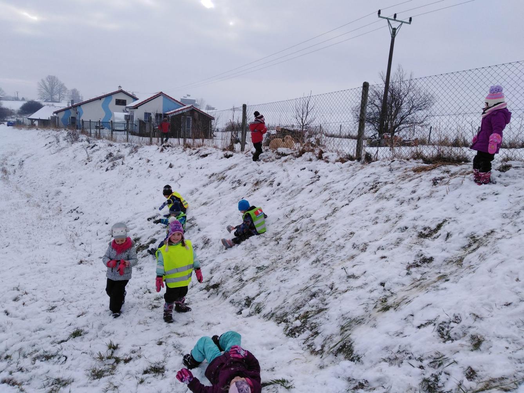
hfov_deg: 67.3
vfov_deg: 53.1
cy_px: 196
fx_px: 394
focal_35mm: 26
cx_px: 262
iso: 100
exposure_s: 1/936
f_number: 2.2
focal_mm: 3.46
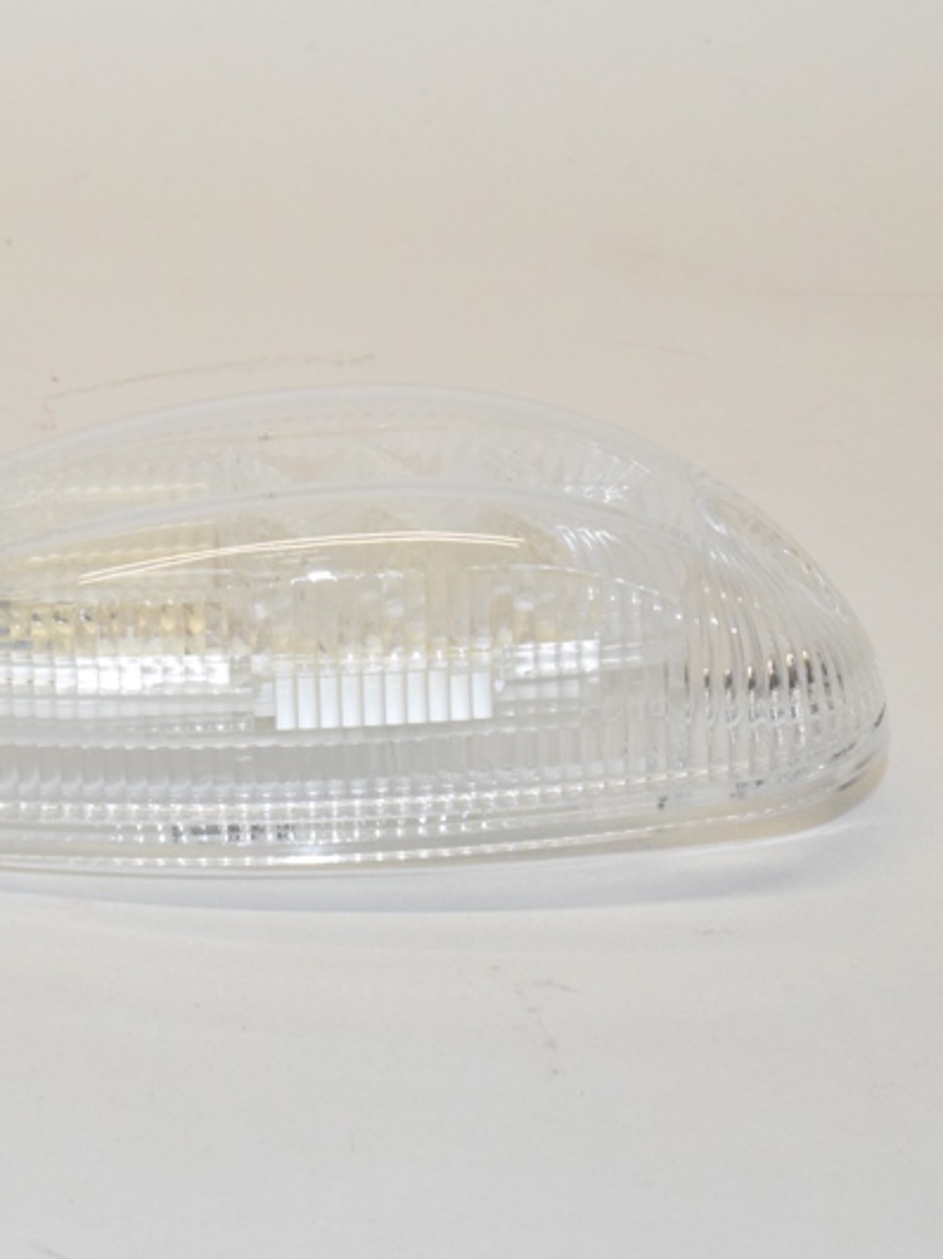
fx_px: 4350
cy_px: 630
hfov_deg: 12.3
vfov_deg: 16.5
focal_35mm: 120
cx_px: 272
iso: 3200
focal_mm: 55
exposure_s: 1/200
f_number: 16
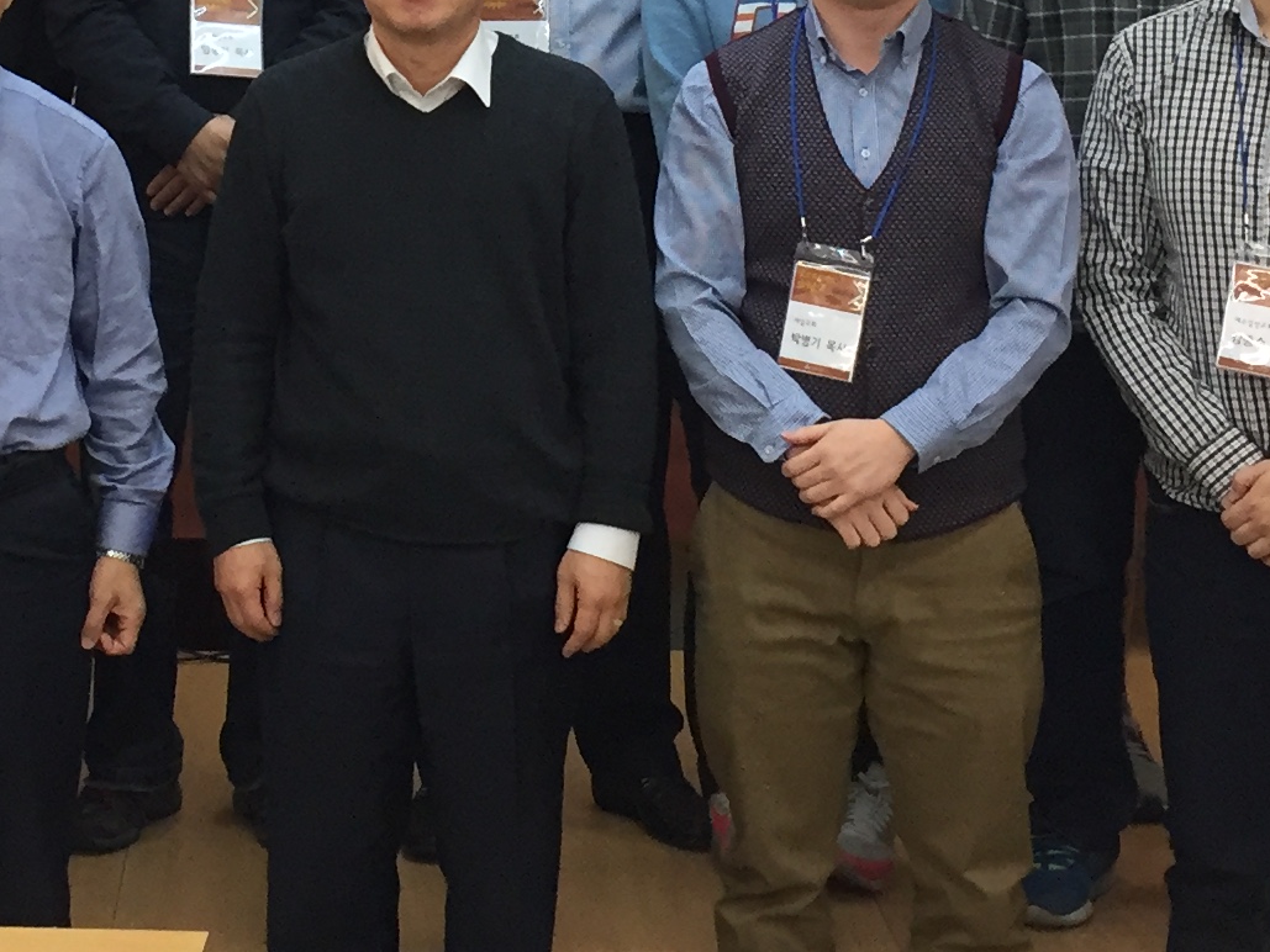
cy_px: -261
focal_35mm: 92
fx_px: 3376
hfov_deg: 21.1
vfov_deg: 15.4
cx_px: 316
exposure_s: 1/30
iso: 50
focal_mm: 4.15
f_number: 2.2
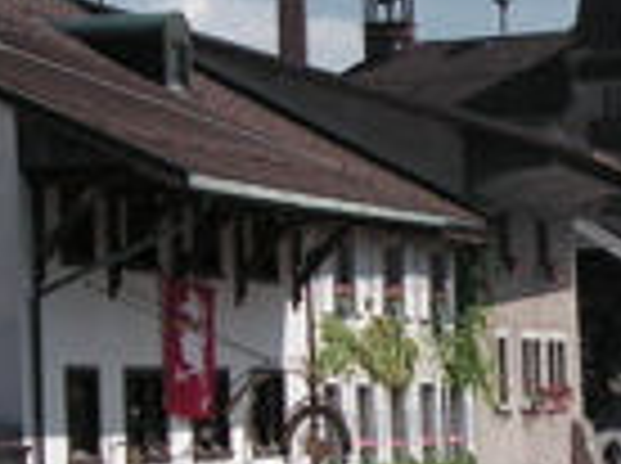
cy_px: 372
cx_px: 734
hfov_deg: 11.1
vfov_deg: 8.4
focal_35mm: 176
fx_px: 3152
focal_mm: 6.3
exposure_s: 1/750
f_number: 3.3
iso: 50
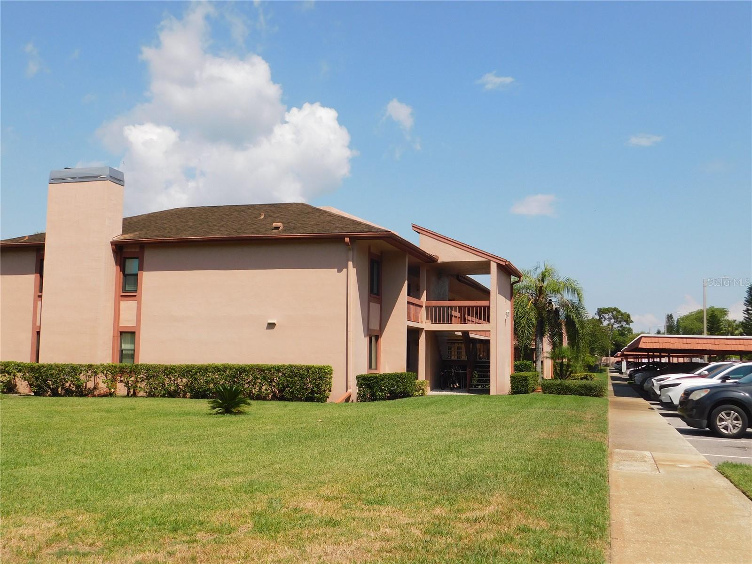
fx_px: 782
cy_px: 282
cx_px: 376
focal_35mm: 36
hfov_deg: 51.4
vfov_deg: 39.7
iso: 125
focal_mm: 6.3
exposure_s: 1/400
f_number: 7
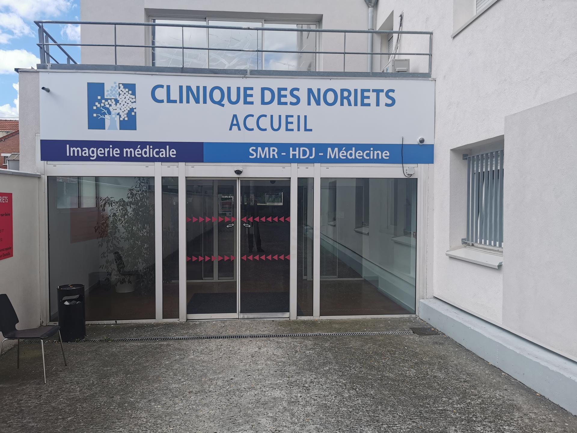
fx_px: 450
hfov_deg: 65.3
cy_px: 216
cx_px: 288
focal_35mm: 27
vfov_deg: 51.4
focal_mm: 5.56
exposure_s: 1/3125
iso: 50
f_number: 1.6
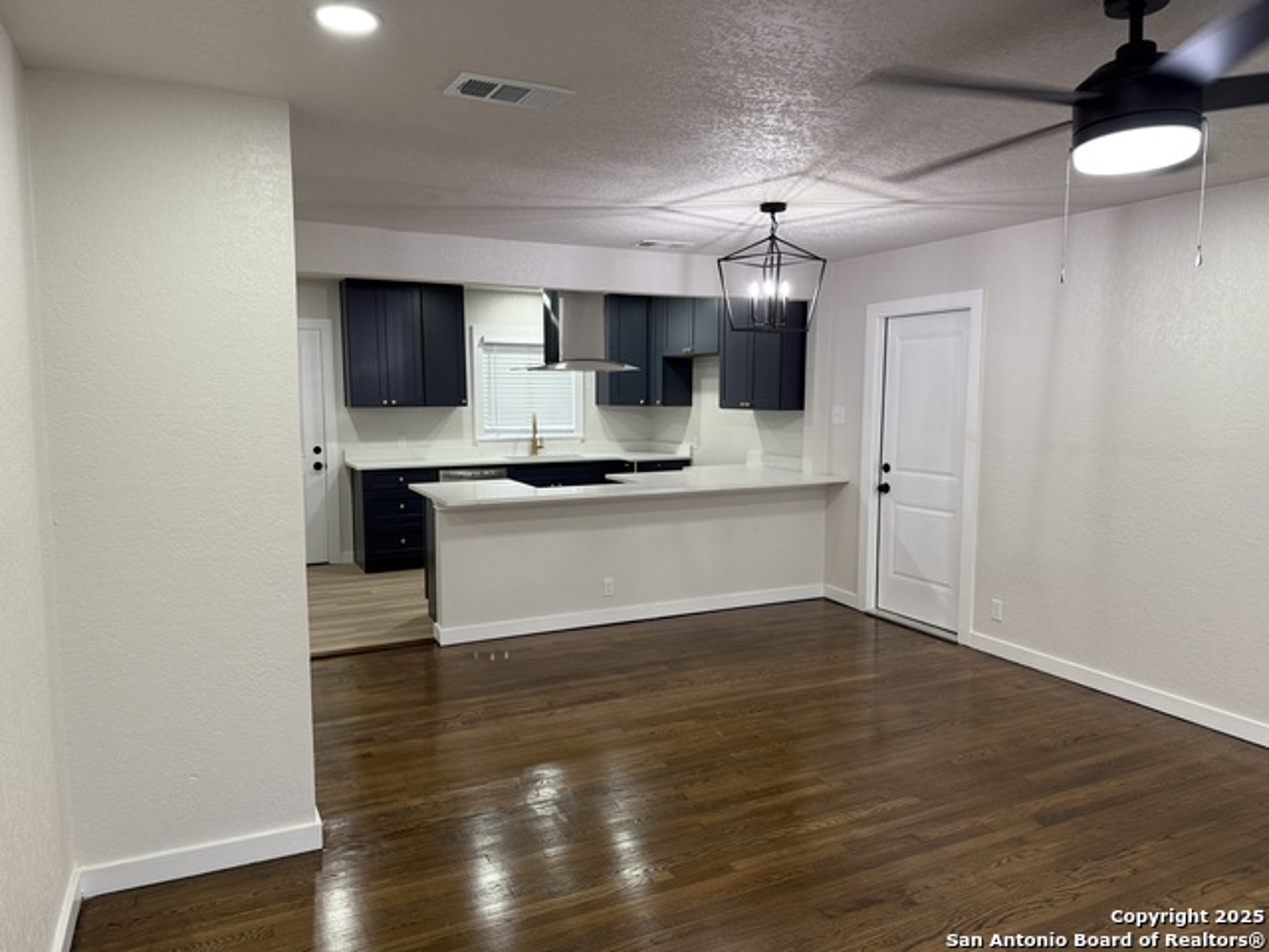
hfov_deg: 71.6
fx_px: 880
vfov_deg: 56.8
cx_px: 634
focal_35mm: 24
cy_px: 476
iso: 160
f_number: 1.78
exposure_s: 1/120
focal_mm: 6.76
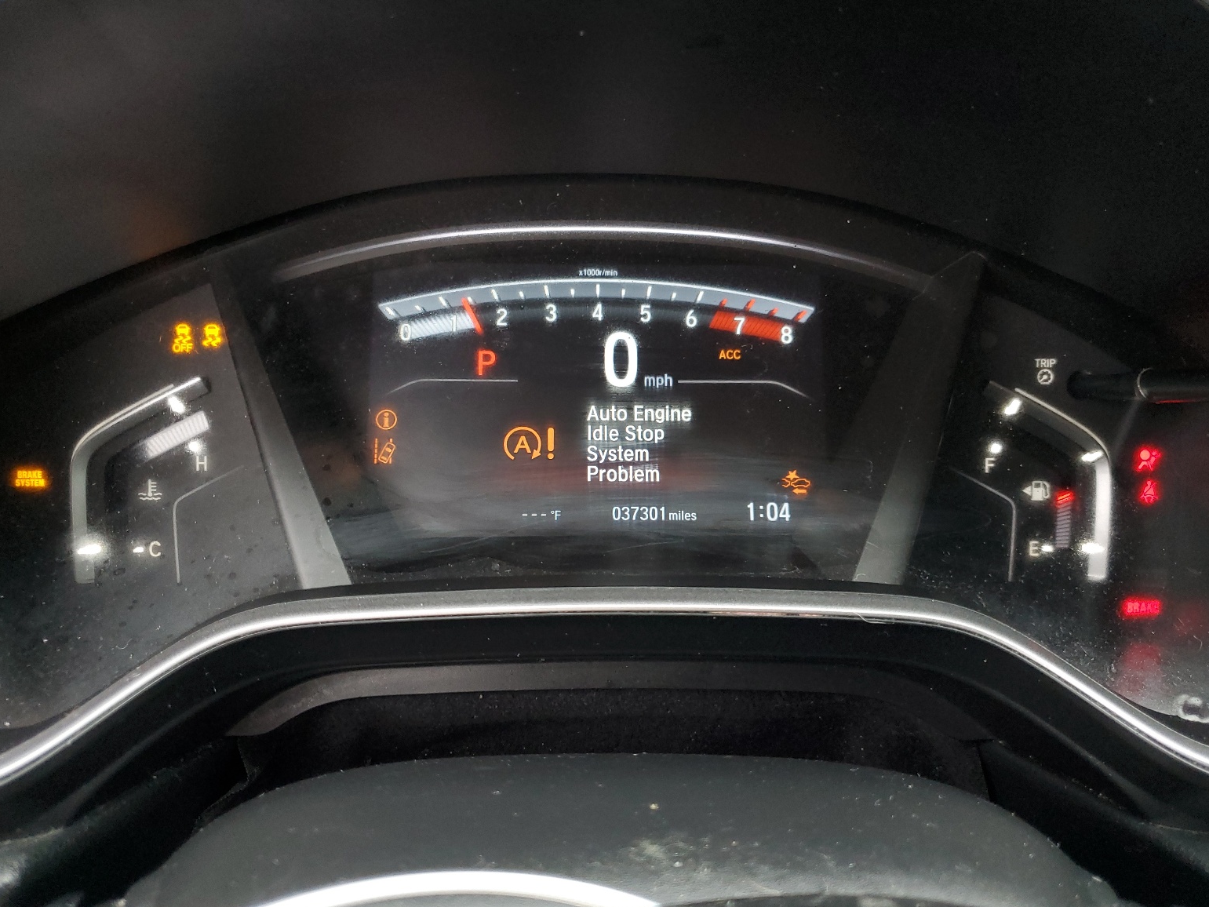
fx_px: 943
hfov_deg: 65.3
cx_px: 611
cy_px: 442
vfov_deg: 51.4
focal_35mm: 27
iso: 134
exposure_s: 1/60.2
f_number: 1.5
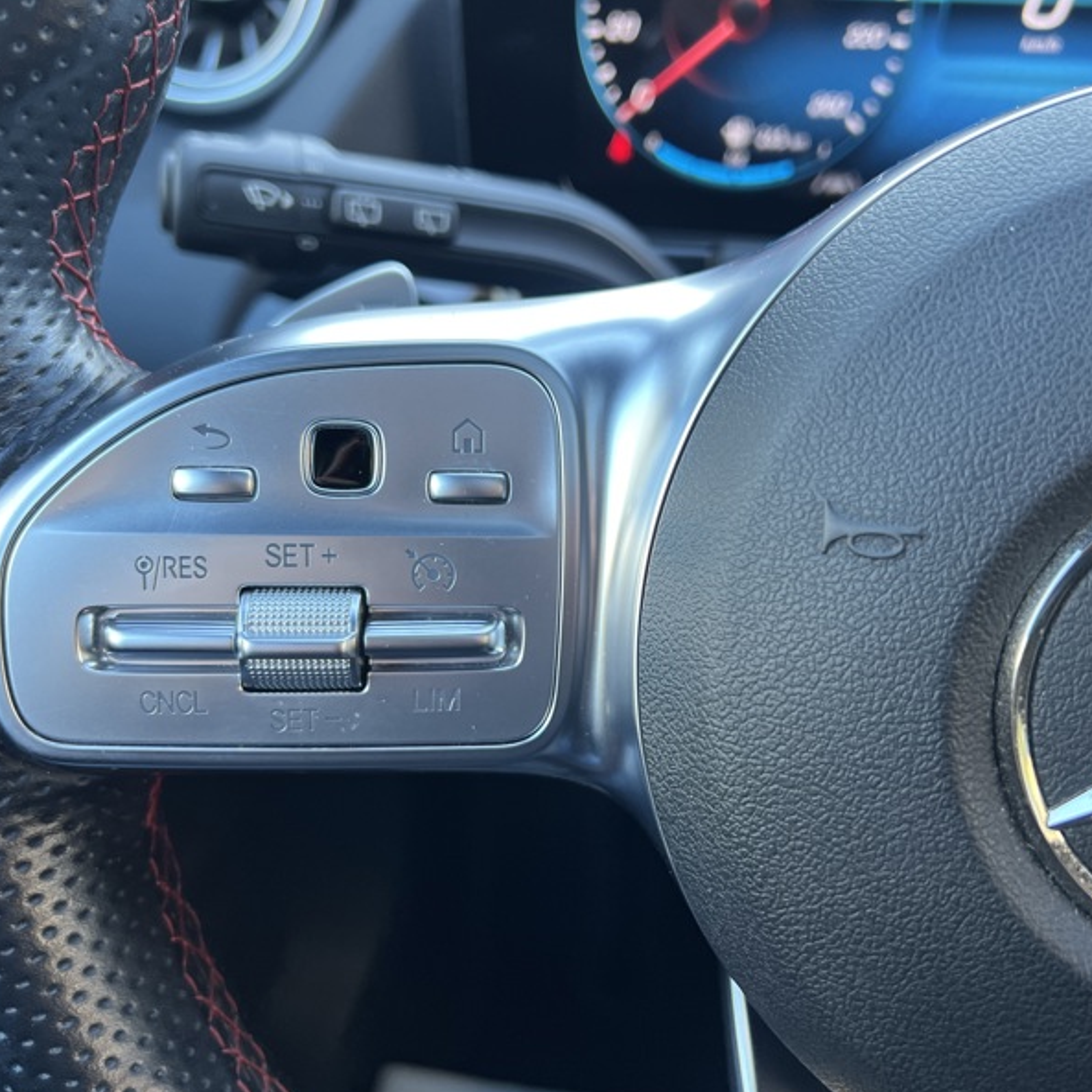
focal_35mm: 31
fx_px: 1106
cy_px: 551
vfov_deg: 52.5
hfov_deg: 52.4
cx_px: 610
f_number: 1.5
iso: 125
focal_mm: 5.7
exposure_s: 1/114
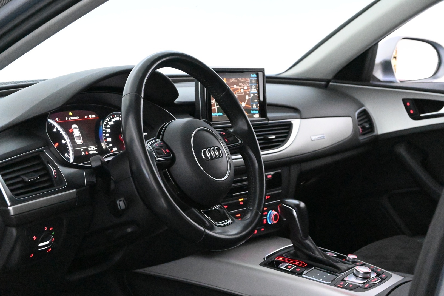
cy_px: 148
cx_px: 222
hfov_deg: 29.9
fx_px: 832
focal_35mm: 68
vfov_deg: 20.2
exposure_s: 1/80
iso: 18000
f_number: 6
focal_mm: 45
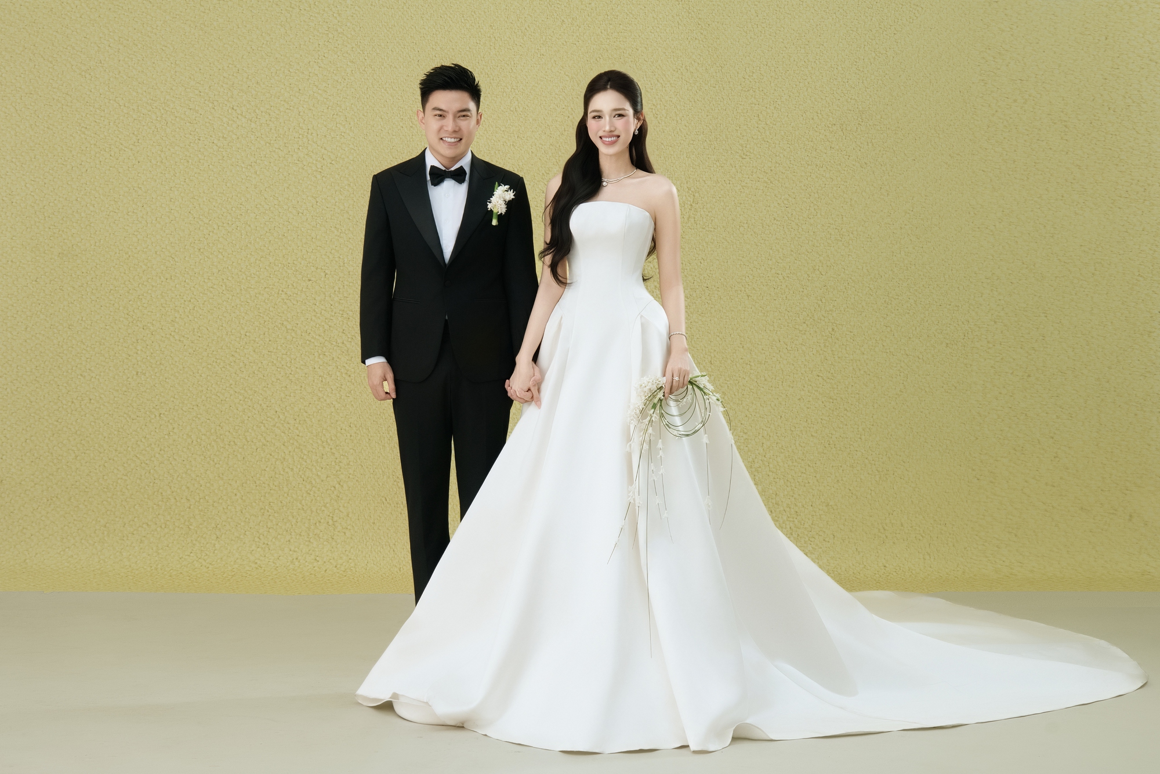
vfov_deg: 22.6
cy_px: 387
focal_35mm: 60
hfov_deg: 33.4
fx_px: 1933
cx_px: 580
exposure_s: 1/160
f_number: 9
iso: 400
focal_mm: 60
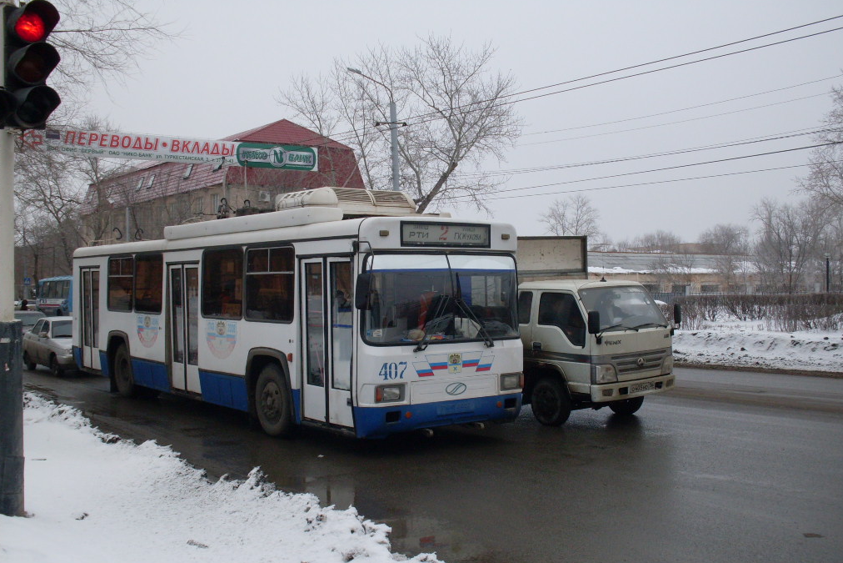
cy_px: 314
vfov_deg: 33.4
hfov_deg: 48.5
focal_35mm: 40
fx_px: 937
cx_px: 421
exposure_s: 1/180
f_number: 8.4
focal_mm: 6.3
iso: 80
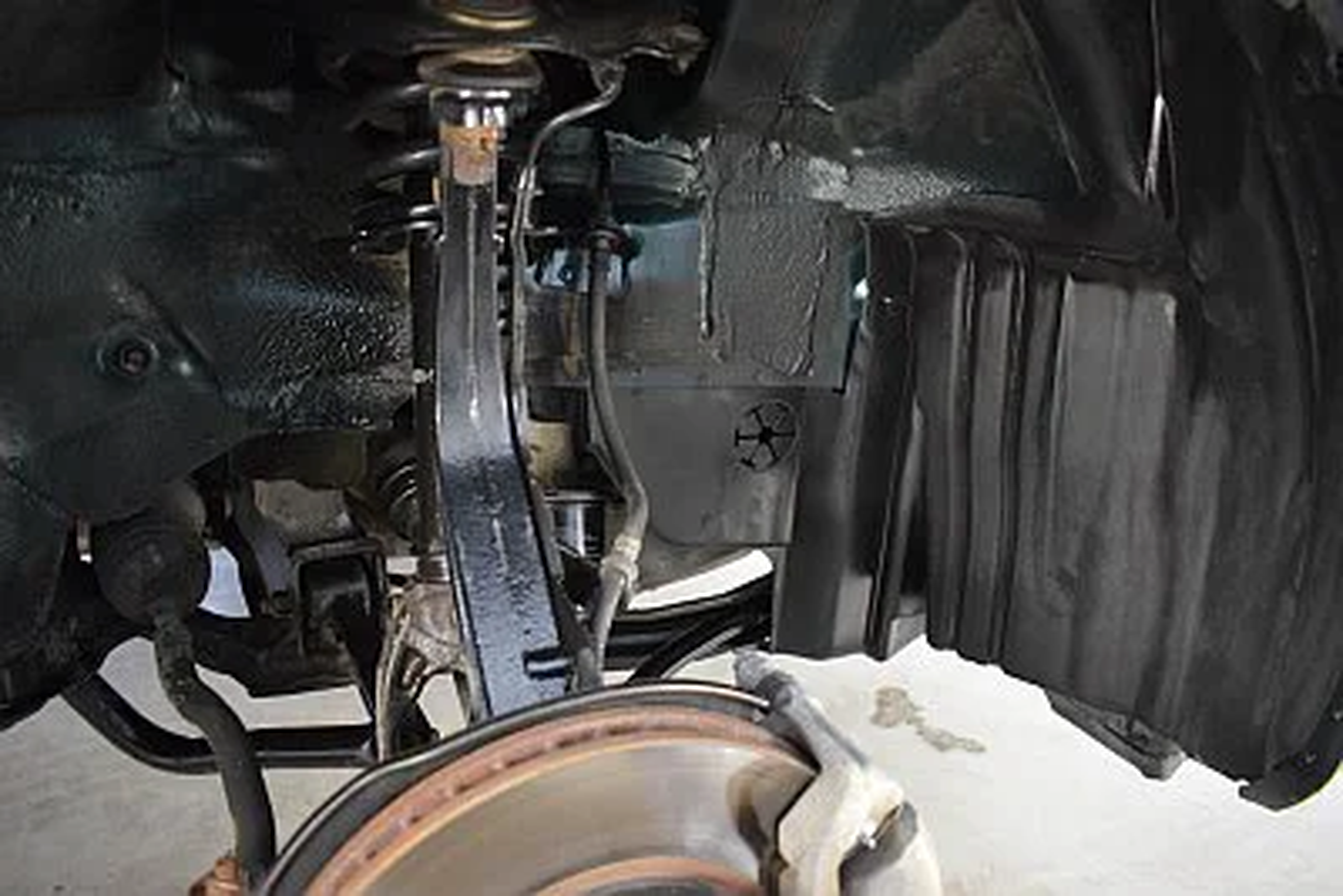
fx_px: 1008
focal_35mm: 27
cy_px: 448
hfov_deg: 67.4
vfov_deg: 48.0
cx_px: 672
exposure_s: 1/30
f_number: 3.5
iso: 3200
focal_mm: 18
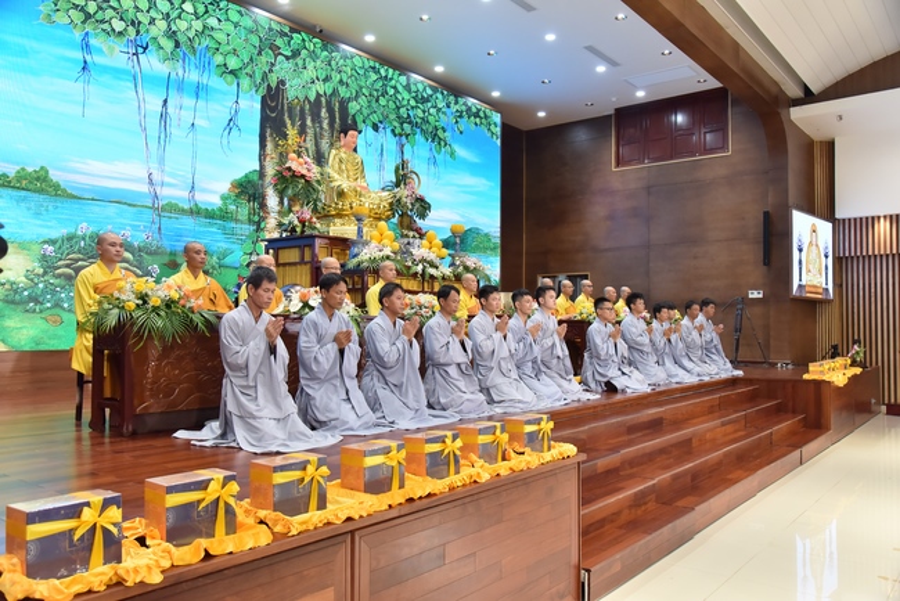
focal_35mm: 30
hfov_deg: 61.9
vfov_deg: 43.6
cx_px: 450
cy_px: 300
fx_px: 750
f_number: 5.6
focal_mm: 30
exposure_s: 1/100
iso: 1600
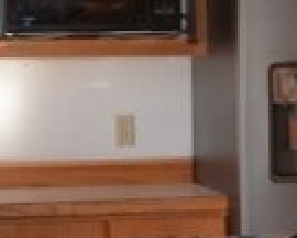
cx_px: 231
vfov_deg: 10.4
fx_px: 1310
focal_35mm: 149
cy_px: 142
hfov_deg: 12.9
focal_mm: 14
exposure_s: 1/200
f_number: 3.5
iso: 160
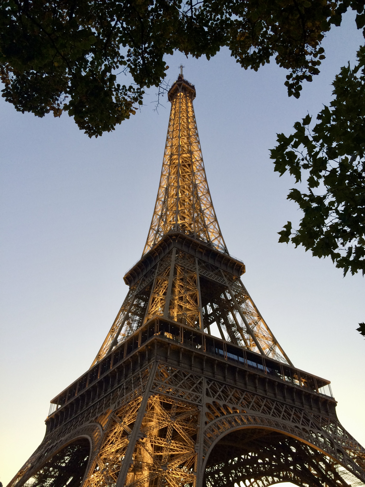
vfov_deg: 61.7
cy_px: 244
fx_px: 408
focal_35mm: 29
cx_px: 182
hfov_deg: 48.2
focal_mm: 4.15
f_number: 2.2
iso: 40
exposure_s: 1/33
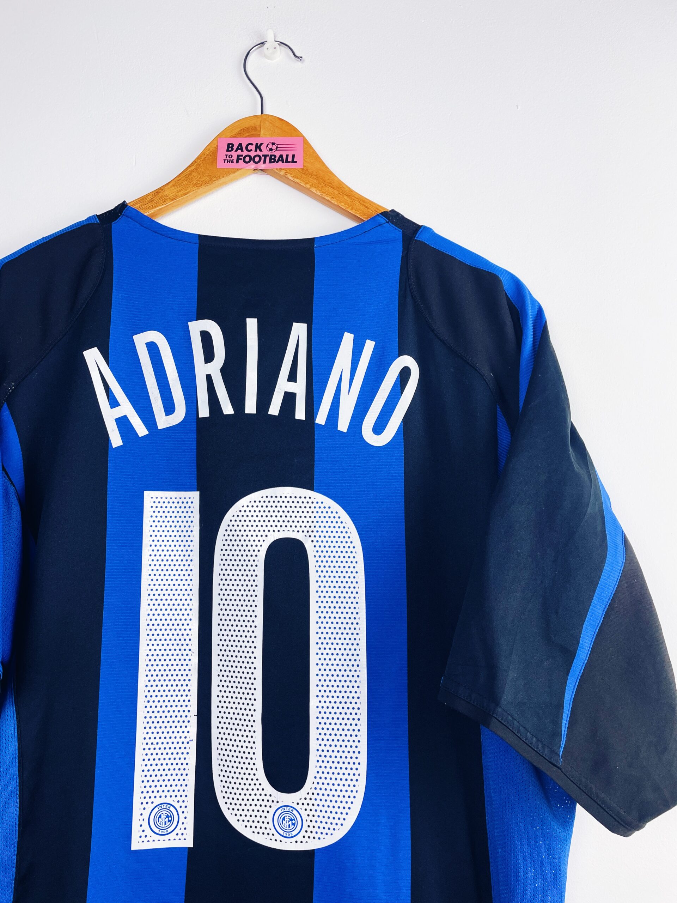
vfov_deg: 67.3
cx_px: 338
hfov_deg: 53.1
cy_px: 452
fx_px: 678
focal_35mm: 26
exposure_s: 1/100
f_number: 1.6
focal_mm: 4.2
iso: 64
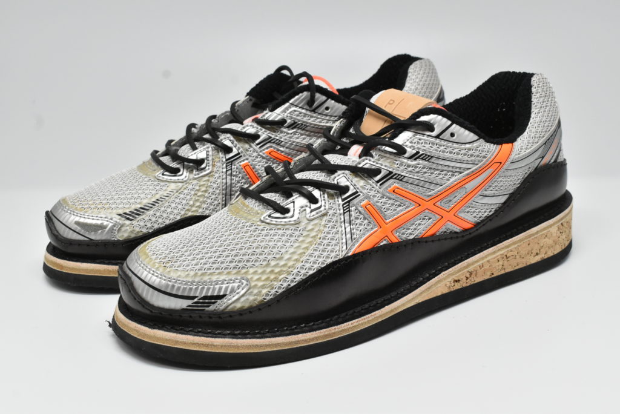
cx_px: 310
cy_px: 207
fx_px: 775
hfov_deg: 43.6
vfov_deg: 29.9
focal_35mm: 45
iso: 1800
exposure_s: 1/50
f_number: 13
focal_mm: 30
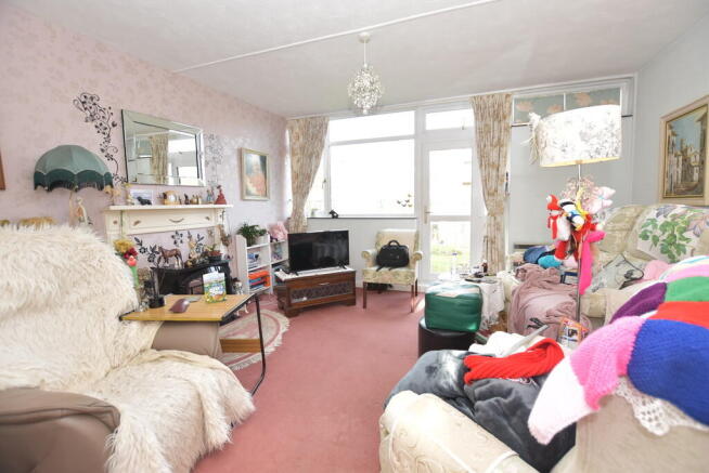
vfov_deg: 77.4
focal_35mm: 15
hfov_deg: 100.4
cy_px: 236
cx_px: 354
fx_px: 296
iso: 400
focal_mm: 10
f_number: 4
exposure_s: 1/100
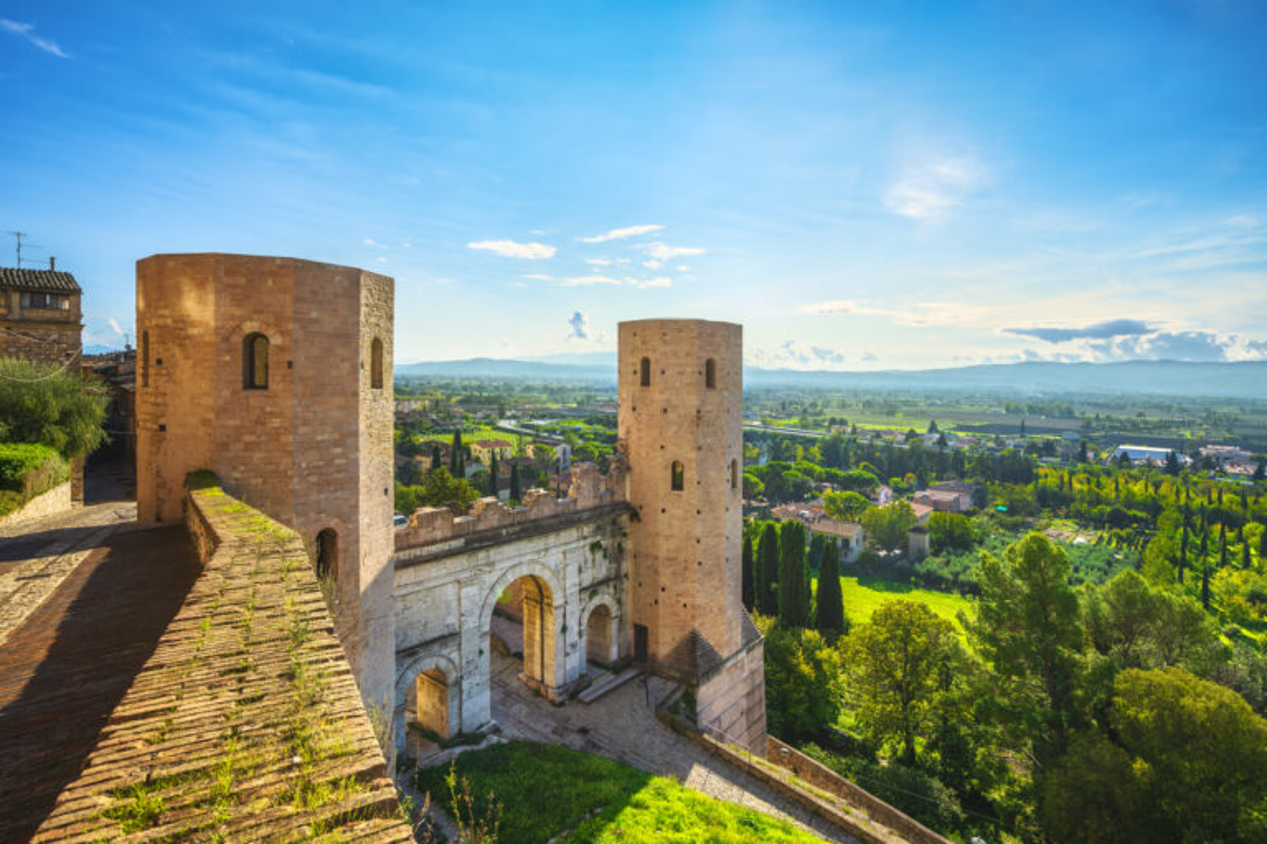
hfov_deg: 93.3
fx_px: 598
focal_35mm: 17
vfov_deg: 70.4
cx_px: 634
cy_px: 422
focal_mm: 17
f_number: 9
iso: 100
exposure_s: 1/160
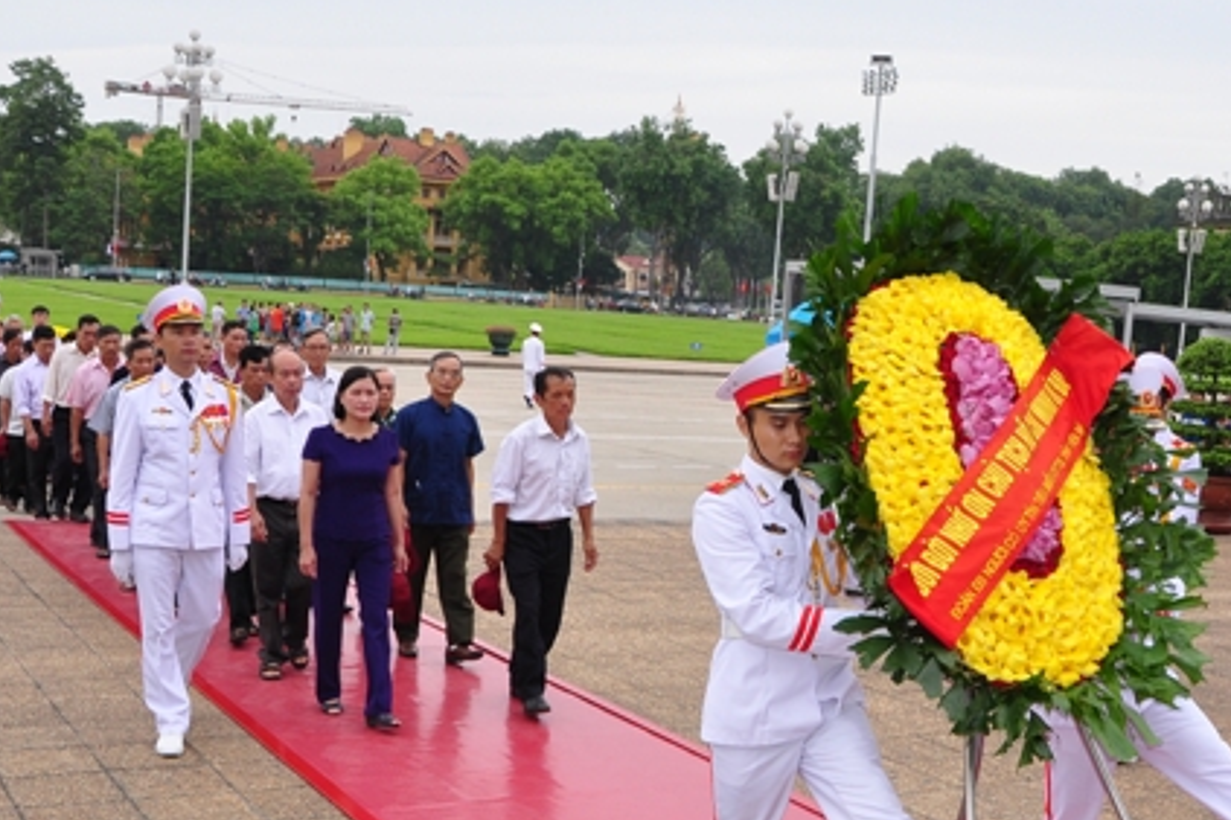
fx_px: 1641
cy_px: 558
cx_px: 744
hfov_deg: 40.9
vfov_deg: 27.9
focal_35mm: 48
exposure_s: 1/200
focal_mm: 18
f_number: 9
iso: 400
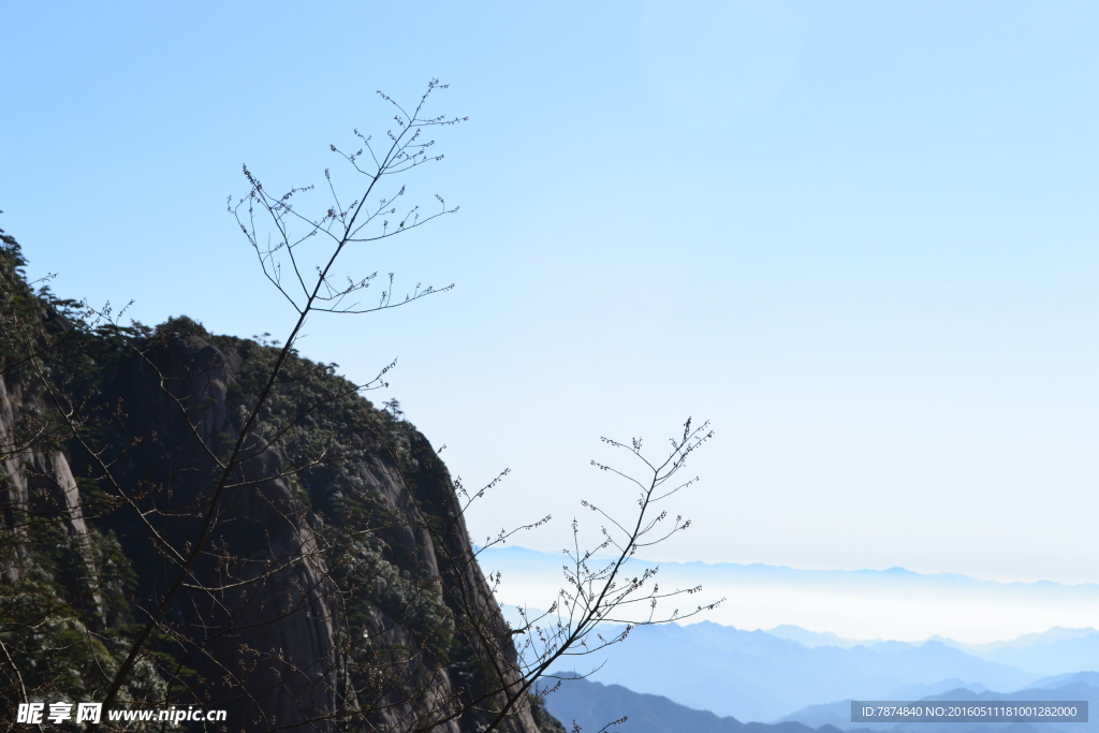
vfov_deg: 20.2
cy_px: 366
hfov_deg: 29.9
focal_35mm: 68
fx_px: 2061
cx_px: 550
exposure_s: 1/400
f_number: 11
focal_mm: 45
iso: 400
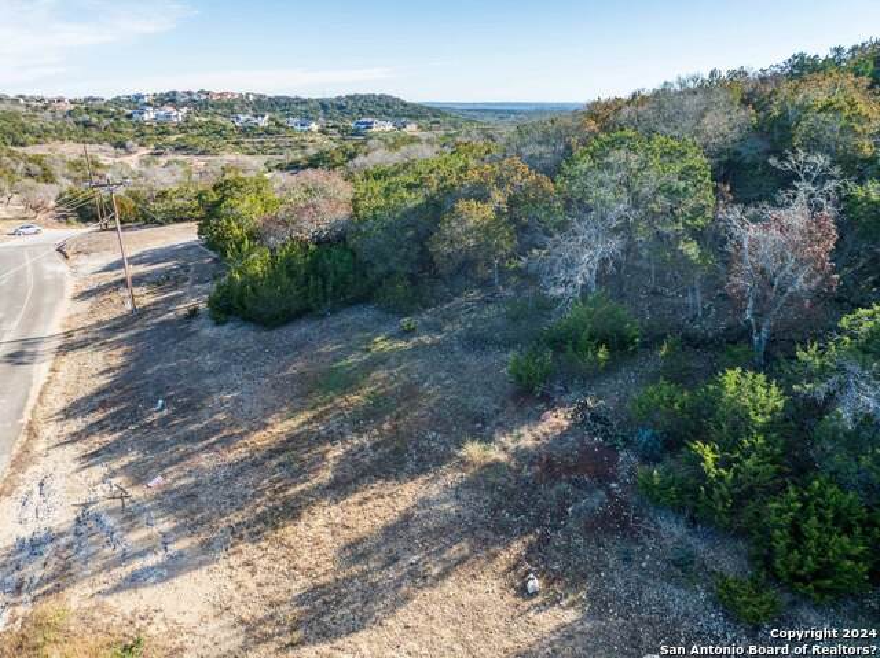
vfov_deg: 56.8
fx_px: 610
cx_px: 440
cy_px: 329
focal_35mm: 24
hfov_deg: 71.6
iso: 400
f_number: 2.8
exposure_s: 1/2000
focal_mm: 12.29
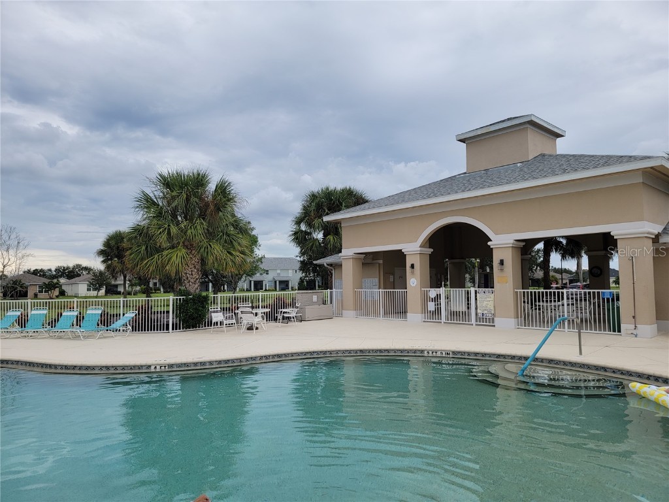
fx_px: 464
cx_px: 334
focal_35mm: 24
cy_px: 251
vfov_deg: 56.8
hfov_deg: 71.6
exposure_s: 1/1276
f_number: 1.8
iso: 16
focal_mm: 6.7
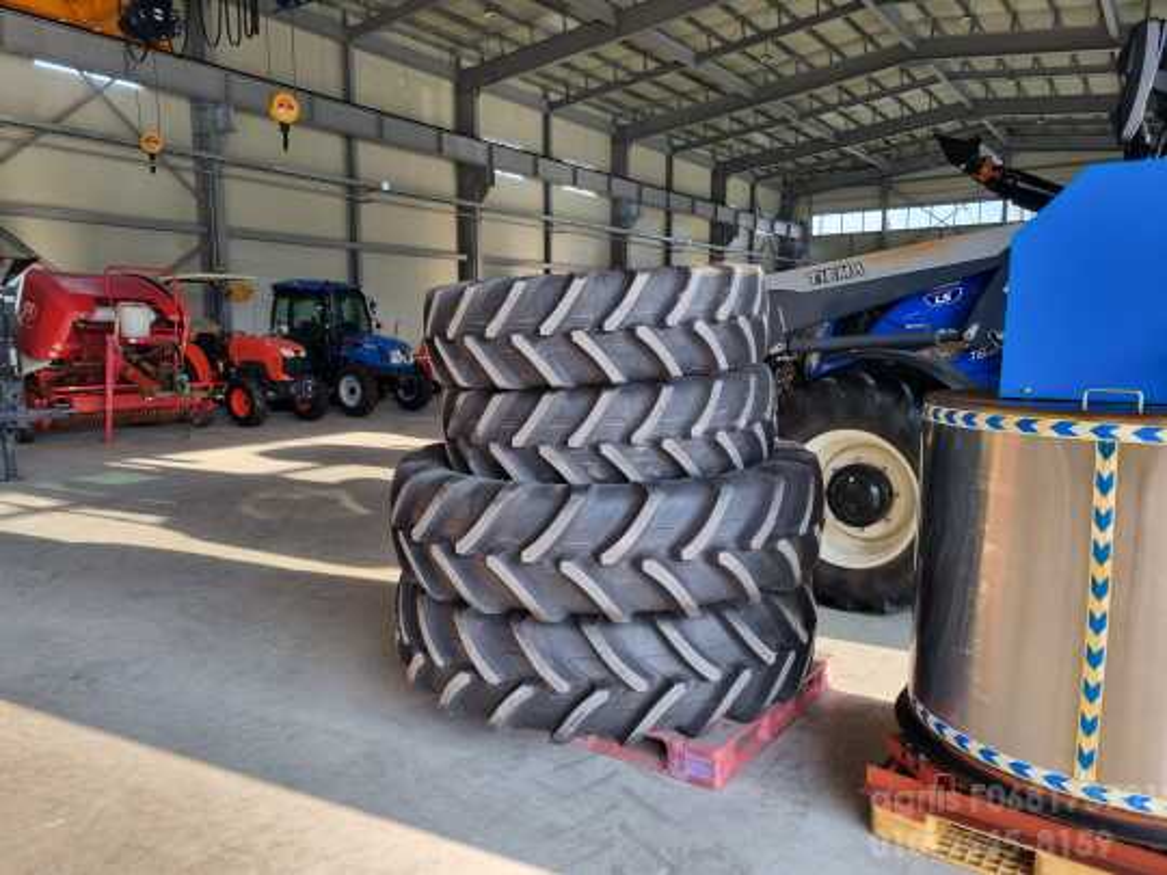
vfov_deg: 53.1
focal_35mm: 26
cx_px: 584
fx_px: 877
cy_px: 438
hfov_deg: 67.3
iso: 64
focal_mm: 5.4
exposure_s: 1/120
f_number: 1.8
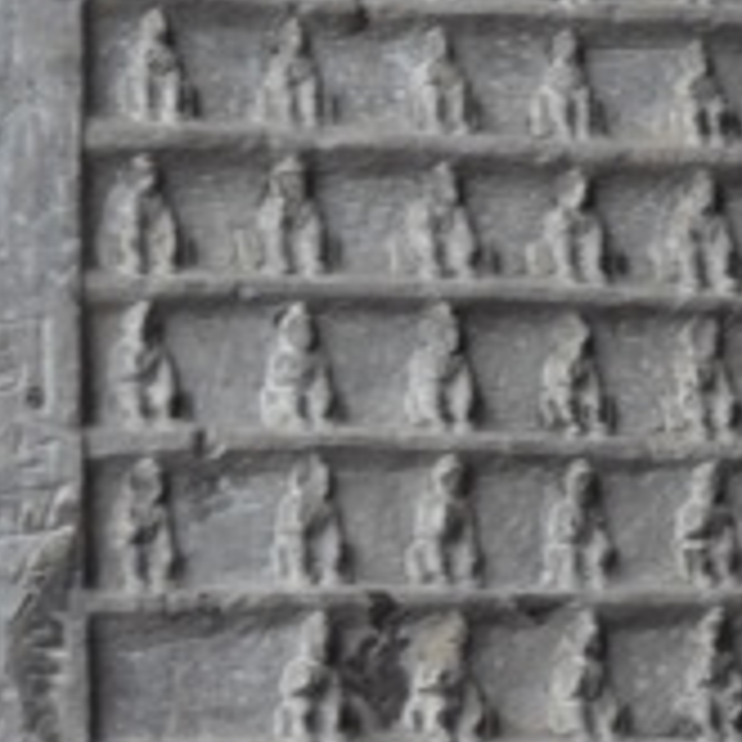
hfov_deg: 6.3
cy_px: 108
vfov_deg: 6.3
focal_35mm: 276
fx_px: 6693
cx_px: 746
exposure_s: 1/30
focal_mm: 19.8
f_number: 4.5
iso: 200
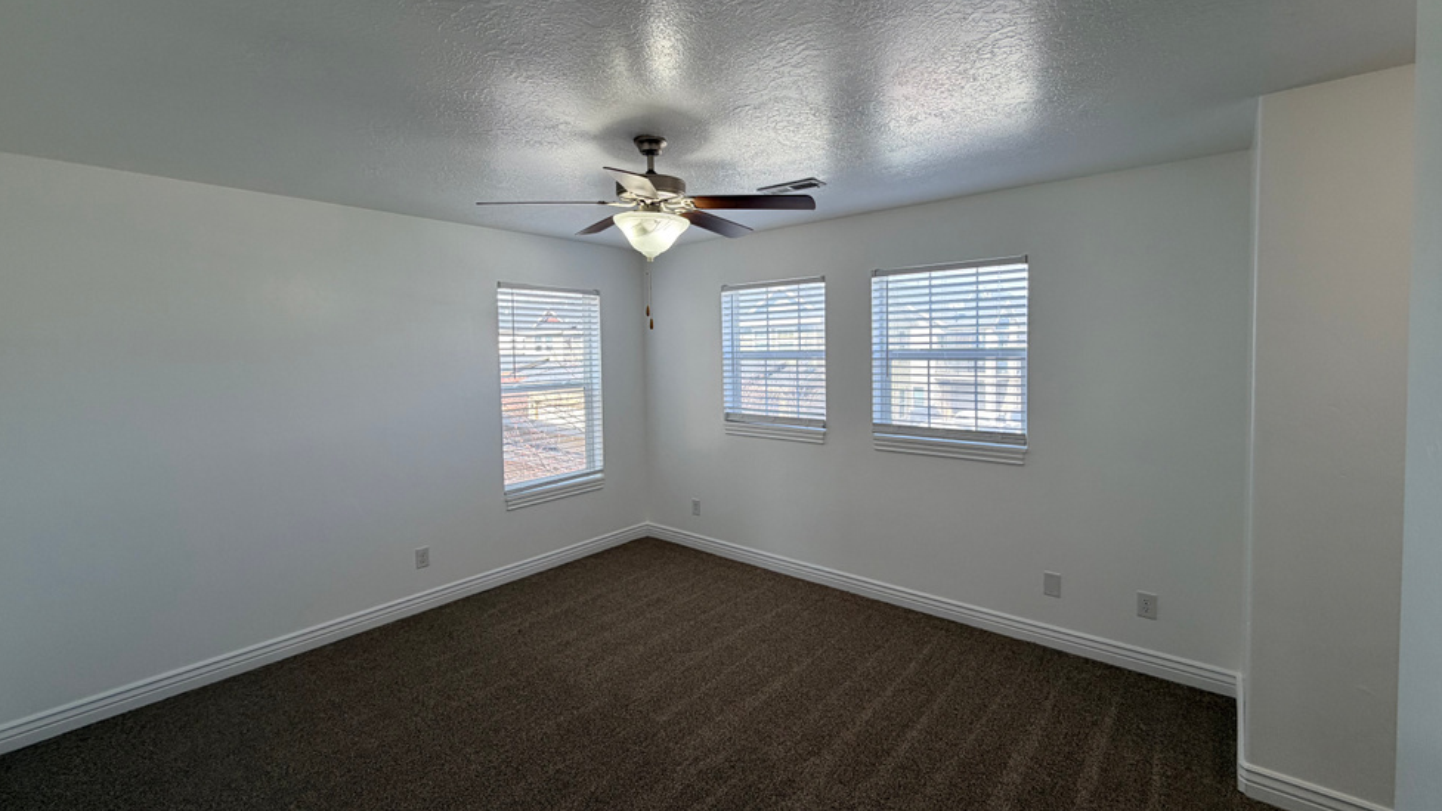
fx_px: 612
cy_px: 372
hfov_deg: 99.4
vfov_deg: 67.0
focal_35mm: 16
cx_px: 714
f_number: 2.2
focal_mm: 2.22
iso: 64
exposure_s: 1/120
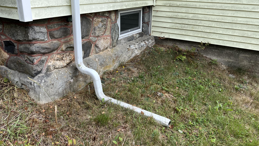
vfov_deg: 38.8
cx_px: 127
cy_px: 61
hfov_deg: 64.3
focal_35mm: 30
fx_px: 206
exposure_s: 1/1159
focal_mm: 5.7
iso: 50
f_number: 1.5
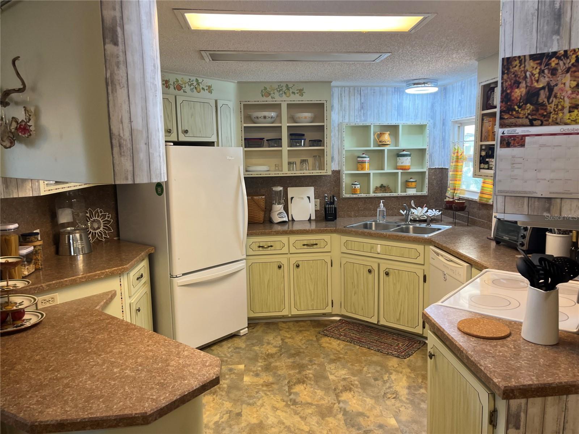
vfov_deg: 53.1
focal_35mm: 26
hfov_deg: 67.3
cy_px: 217
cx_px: 290
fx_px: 435
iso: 80
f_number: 1.6
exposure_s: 1/60
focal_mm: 5.1
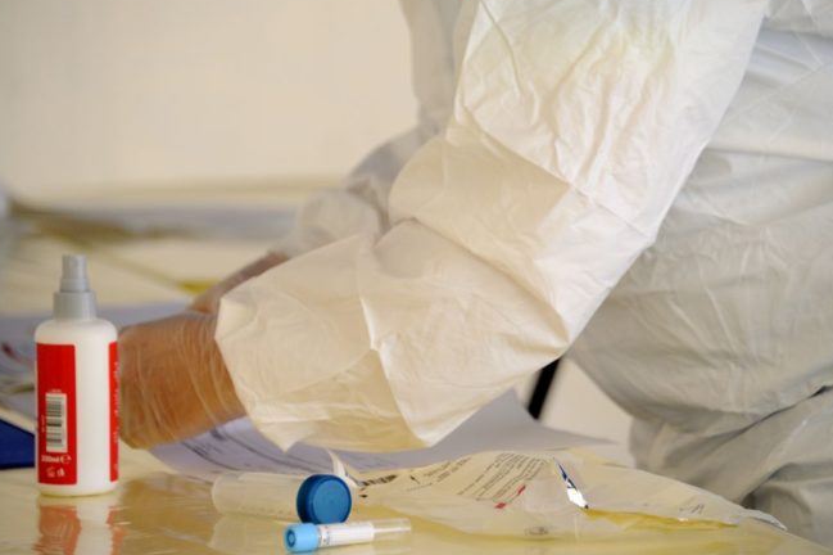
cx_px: 452
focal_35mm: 355
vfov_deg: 3.9
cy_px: 288
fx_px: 8210
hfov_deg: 5.8
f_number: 5.6
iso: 2000
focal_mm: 300
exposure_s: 1/500
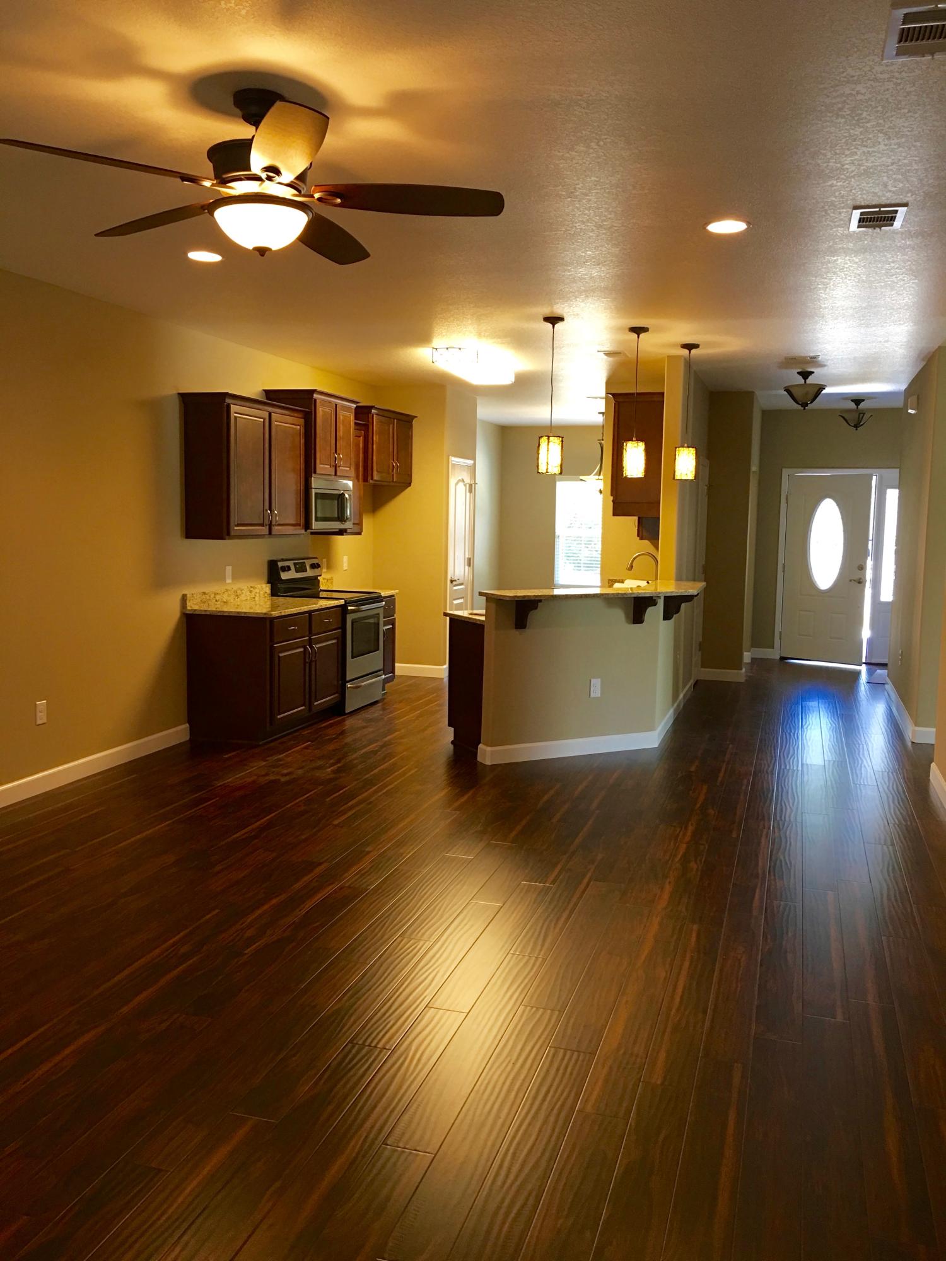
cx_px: 473
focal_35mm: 29
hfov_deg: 48.2
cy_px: 630
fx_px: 1057
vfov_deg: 61.7
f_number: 2.2
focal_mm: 4.15
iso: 50
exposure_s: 1/15
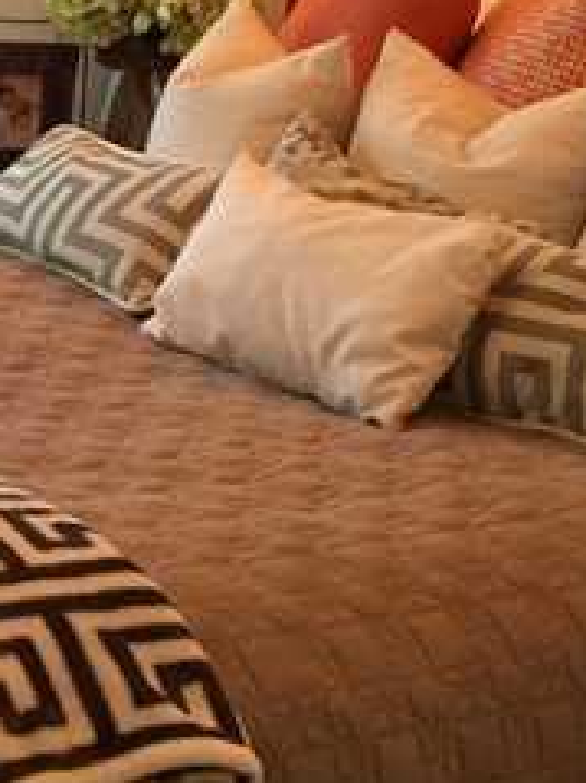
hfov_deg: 14.6
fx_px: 2191
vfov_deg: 19.9
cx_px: -164
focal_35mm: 97
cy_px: 75
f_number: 2.2
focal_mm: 4.15
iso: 80
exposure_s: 1/15
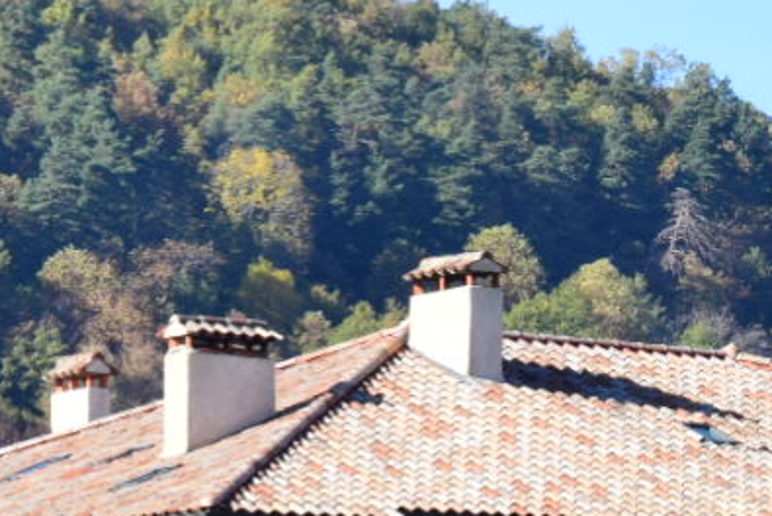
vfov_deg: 1.9
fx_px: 15301
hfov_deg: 2.9
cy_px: 708
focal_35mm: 713
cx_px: 893
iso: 400
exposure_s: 1/400
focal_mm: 116
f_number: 11
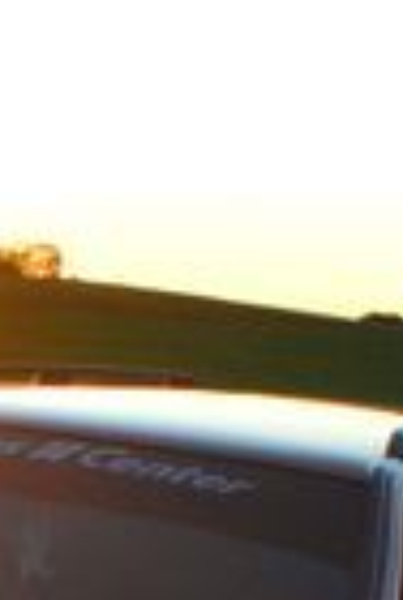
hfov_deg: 10.9
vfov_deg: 15.7
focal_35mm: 123
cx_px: -124
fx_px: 2055
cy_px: 810
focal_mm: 18
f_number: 10
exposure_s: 1/125
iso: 800
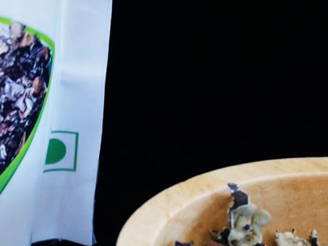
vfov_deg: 3.0
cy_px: 185
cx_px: 100
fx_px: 4642
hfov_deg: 4.0
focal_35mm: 490
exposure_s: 1/6
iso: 200
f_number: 5.4
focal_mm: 90
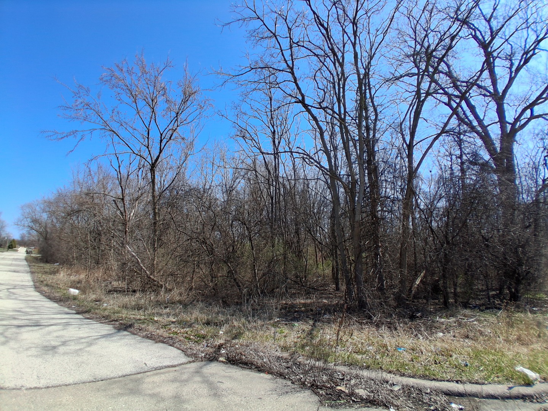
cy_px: 206
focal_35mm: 17
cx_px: 274
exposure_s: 1/1111
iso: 50
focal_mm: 1.4
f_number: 2.2
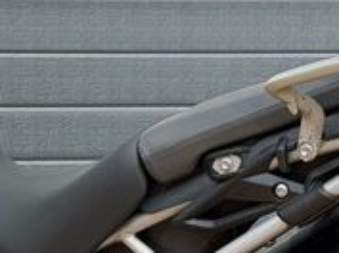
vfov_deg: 8.3
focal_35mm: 174
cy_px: 376
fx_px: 1701
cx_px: -63
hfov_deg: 11.2
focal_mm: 6.76
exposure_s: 1/1484
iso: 100
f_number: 1.78
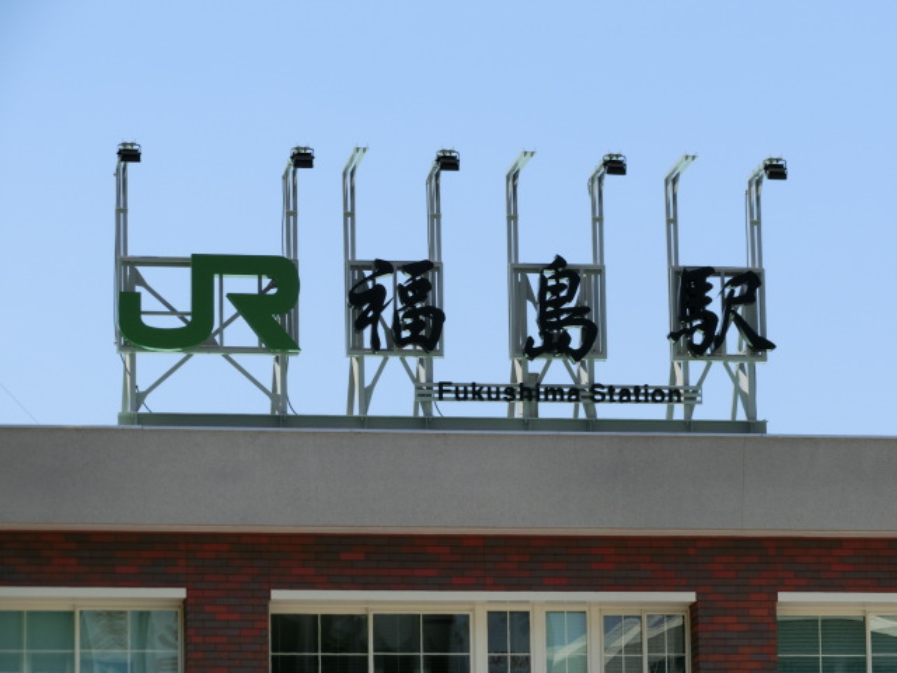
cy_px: 336
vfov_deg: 7.8
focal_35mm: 191
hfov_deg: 10.4
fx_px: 4949
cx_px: 448
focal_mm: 34
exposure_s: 1/400
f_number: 5.9
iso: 80
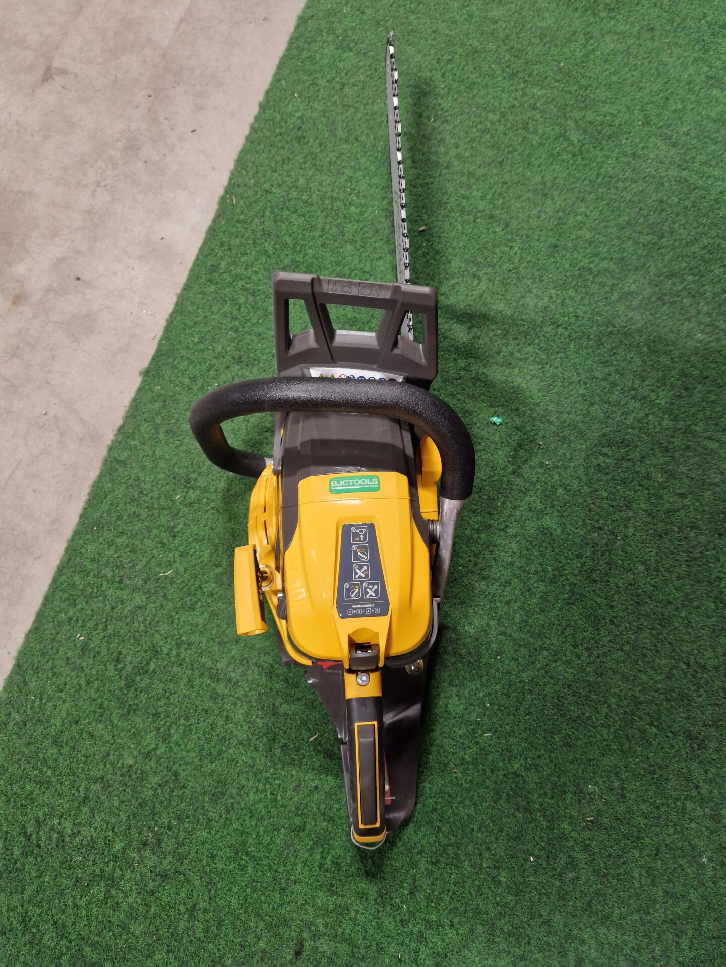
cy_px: 484
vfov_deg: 73.9
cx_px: 363
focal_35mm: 23
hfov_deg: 58.9
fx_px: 643
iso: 400
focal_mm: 5.4
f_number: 1.8
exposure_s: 1/100
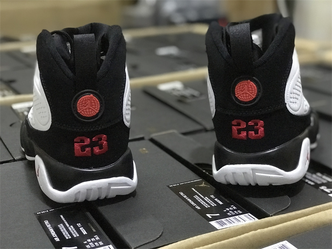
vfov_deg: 25.7
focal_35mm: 57
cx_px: 166
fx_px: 547
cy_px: 124
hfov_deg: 33.8
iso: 1250
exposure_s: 1/50
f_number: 2.8
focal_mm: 6.6
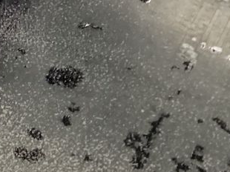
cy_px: -257
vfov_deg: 10.2
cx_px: -283
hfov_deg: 13.0
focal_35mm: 124
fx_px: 823
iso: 910
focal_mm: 6.7
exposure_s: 1/59
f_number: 1.8
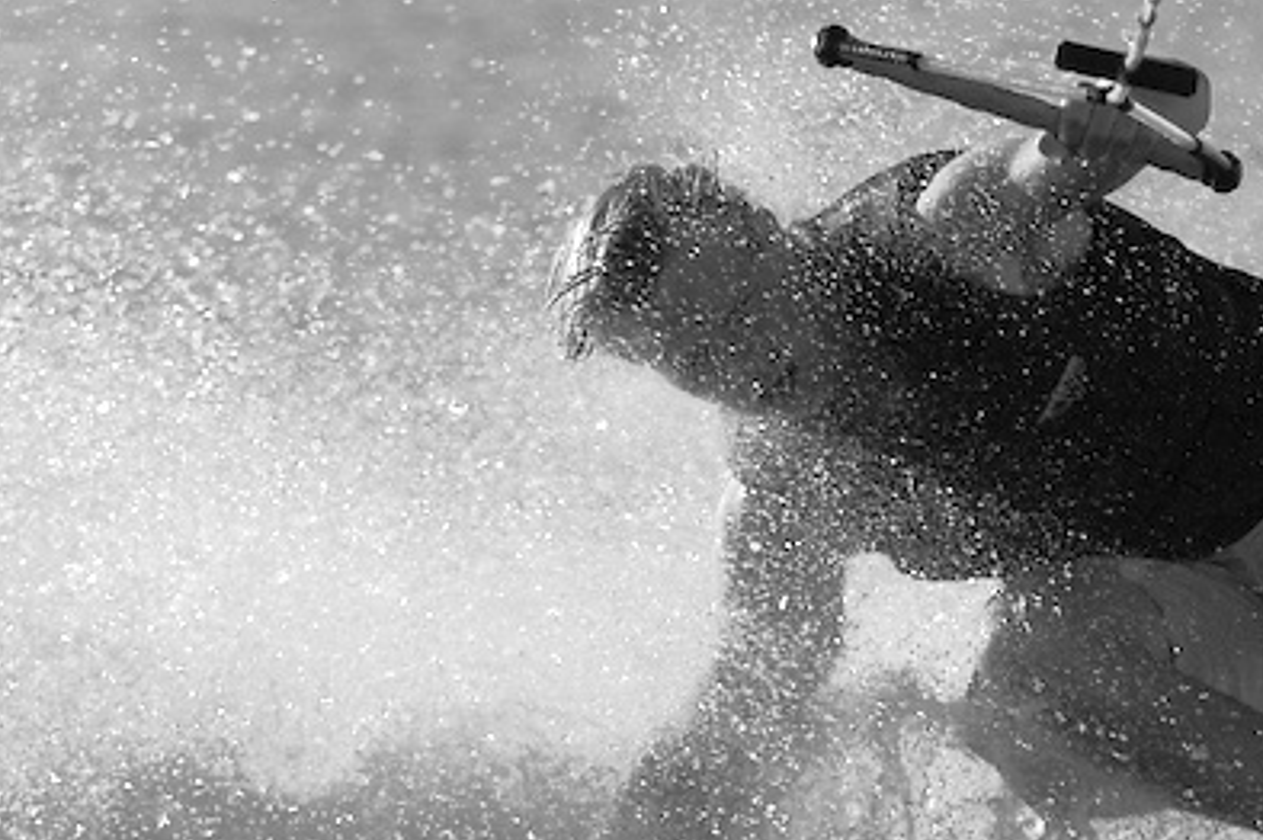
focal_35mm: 468
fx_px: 16405
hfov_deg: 4.4
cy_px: 619
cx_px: 1340
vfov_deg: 2.9
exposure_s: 1/4000
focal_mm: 120
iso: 320
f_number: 3.5
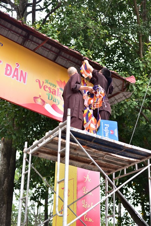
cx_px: 76
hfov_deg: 27.0
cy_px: 113
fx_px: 314
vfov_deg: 39.6
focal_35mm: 50
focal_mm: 50
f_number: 2.2
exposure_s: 1/160
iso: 200
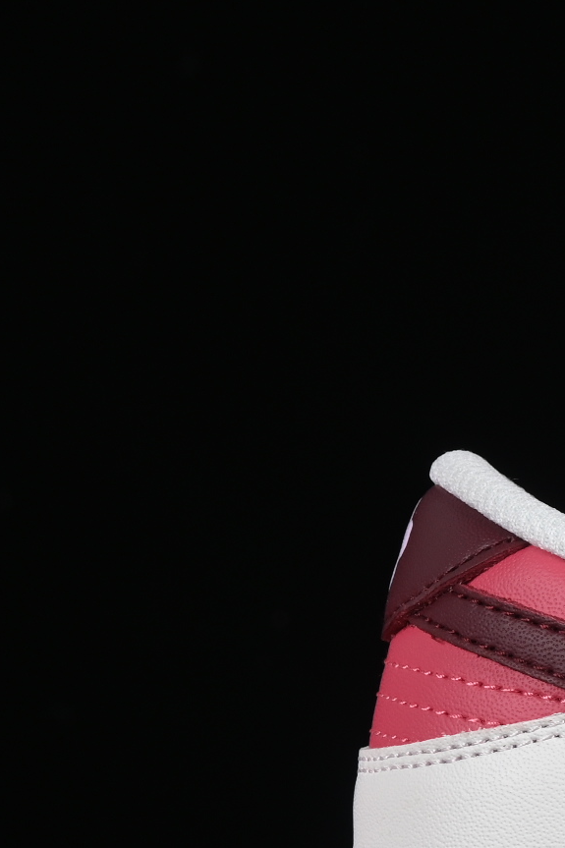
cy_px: 599
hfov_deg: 5.5
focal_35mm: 242
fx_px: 5699
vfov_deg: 8.5
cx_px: 1264
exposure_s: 1/80
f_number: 8
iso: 160
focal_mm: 50
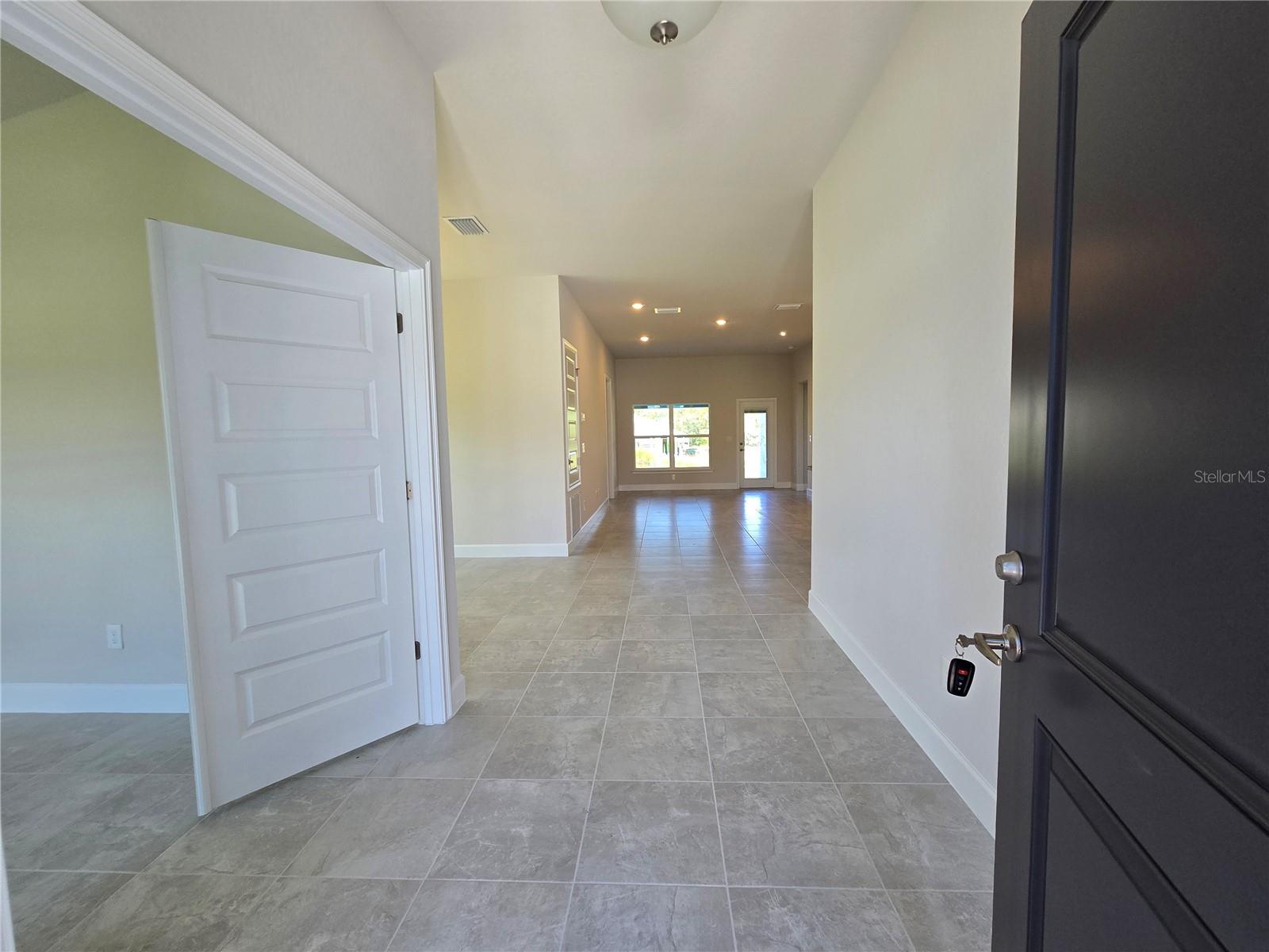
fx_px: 477
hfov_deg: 106.2
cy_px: 476
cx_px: 634
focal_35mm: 13
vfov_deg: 89.9
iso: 80
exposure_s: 1/120
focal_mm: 2.2
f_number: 2.2
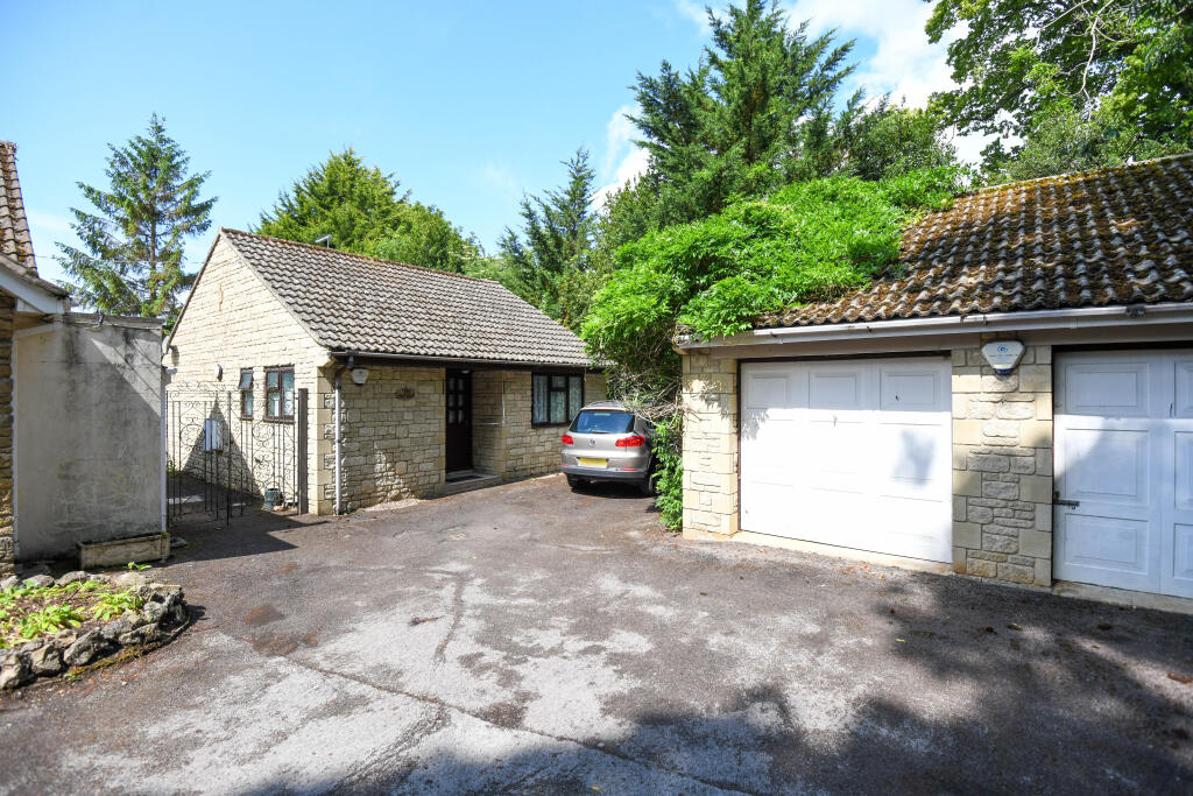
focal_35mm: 16
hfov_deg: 96.7
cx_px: 596
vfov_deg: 73.8
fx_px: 530
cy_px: 398
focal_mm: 16
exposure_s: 1/2500
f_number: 6.3
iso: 640
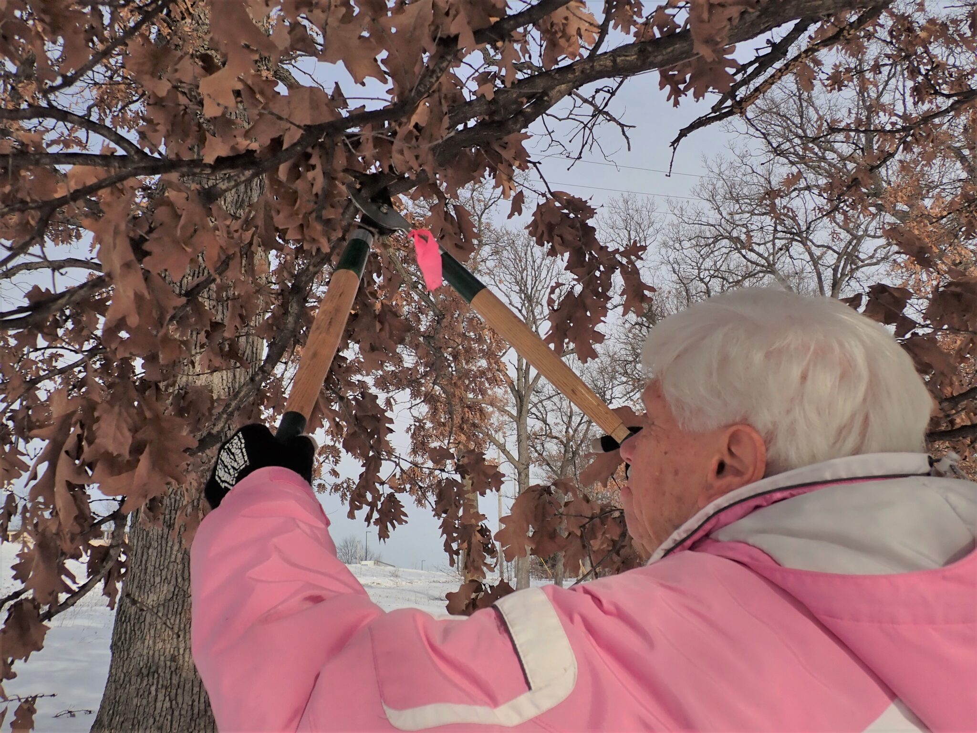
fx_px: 847
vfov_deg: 46.8
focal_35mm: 30
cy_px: 366
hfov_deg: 60.0
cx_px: 488
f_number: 3.2
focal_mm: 5.5
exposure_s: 1/2000
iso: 100
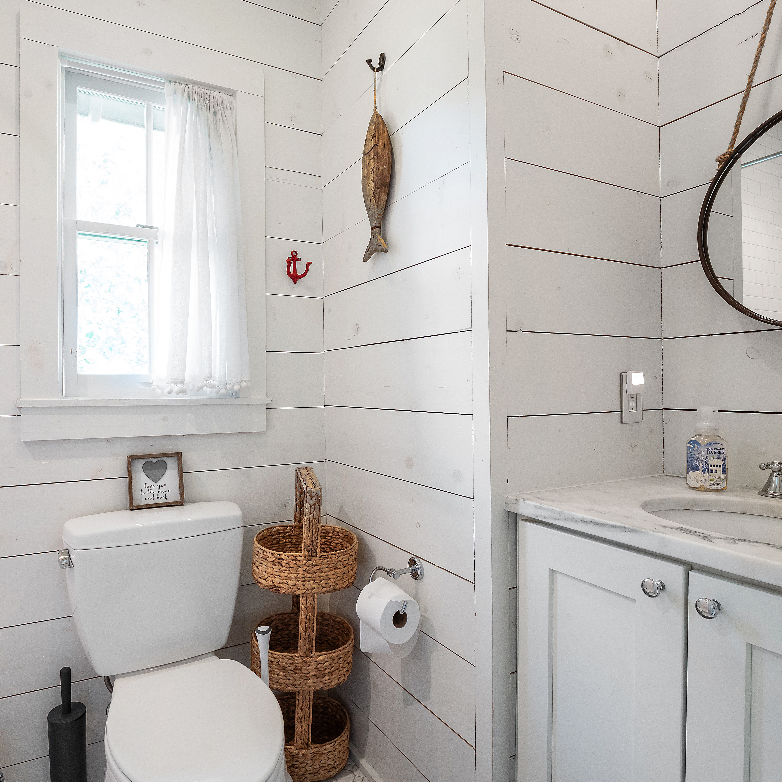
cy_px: 392
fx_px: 486
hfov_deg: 77.2
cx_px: 333
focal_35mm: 19
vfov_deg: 77.7
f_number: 5.6
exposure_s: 1/8
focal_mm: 8
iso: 400
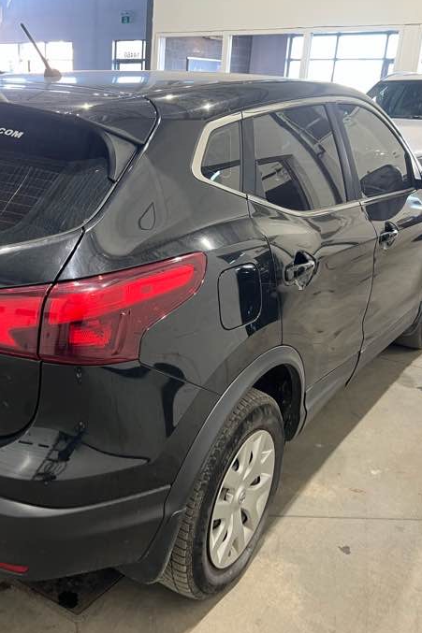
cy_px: 319
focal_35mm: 37
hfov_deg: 35.1
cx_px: 103
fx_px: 651
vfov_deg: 51.9
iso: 160
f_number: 1.5
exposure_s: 1/60
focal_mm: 5.7
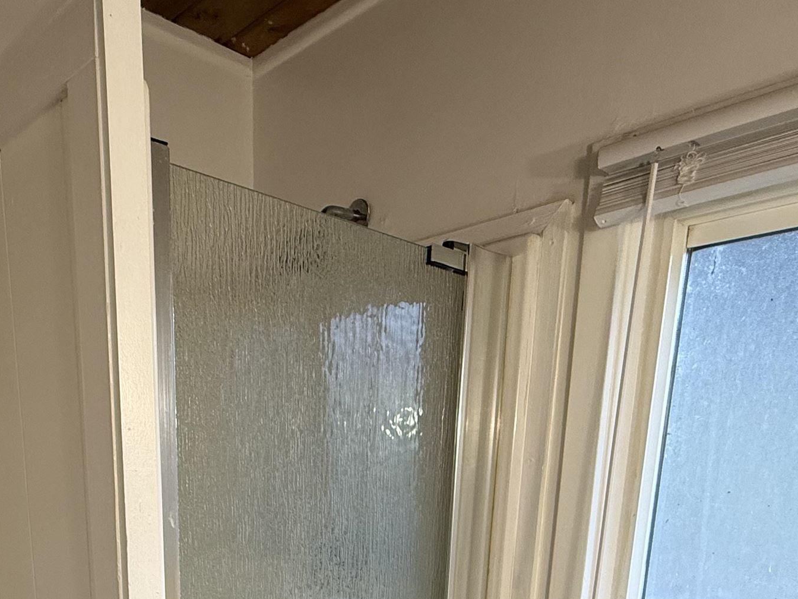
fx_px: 738
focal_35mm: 32
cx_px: 293
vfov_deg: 37.6
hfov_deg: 56.1
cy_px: 645
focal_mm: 2.22
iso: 200
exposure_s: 1/120
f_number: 2.2
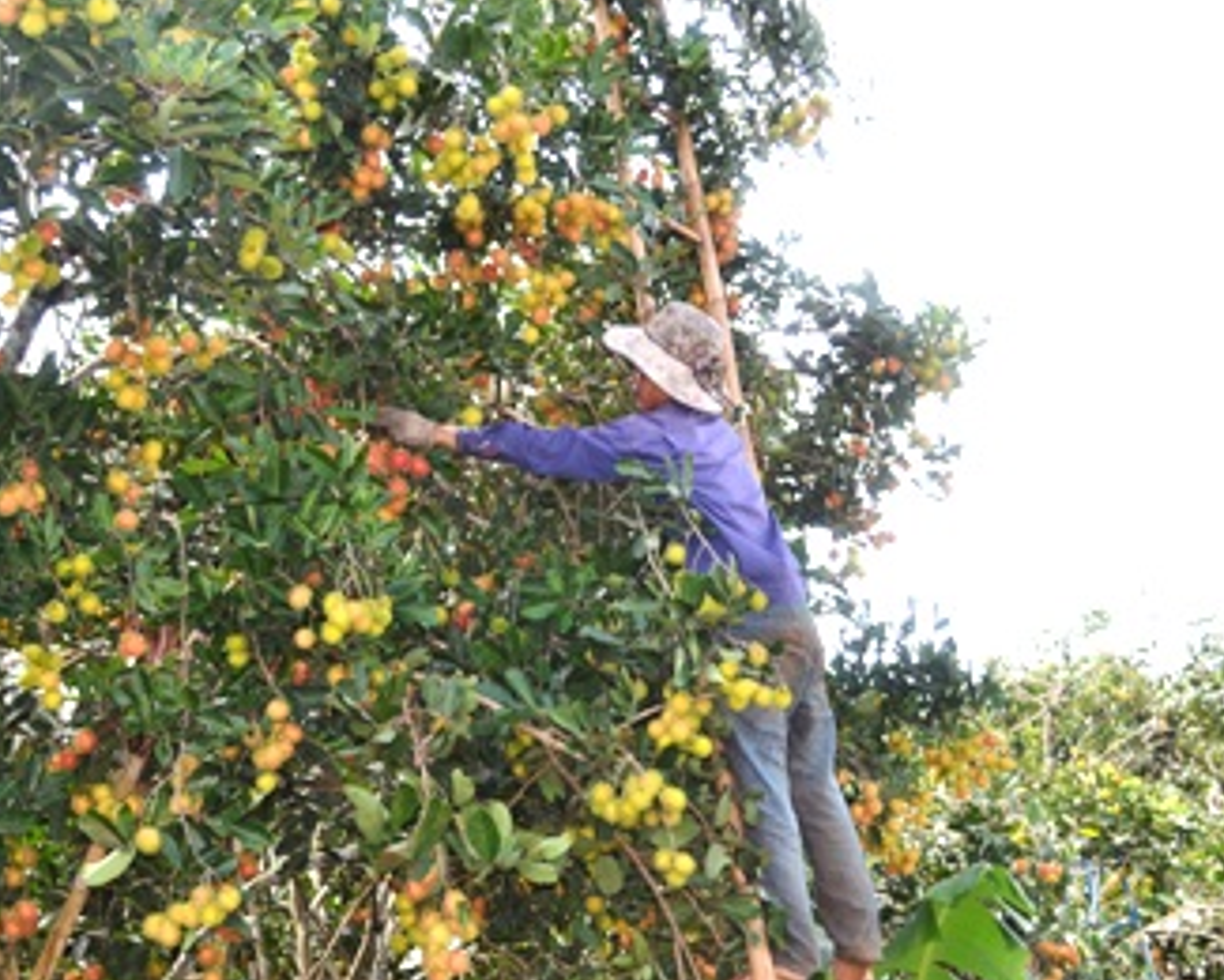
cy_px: 496
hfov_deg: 41.0
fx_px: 1630
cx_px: 505
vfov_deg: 33.4
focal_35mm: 45
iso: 100
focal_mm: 26
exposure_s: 1/200
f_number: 5
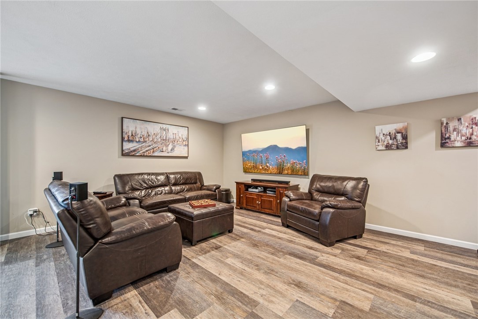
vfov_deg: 81.2
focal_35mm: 14
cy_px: 160
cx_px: 239
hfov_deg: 104.2
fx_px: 186
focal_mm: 14
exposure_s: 1/2.5
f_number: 4.5
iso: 50
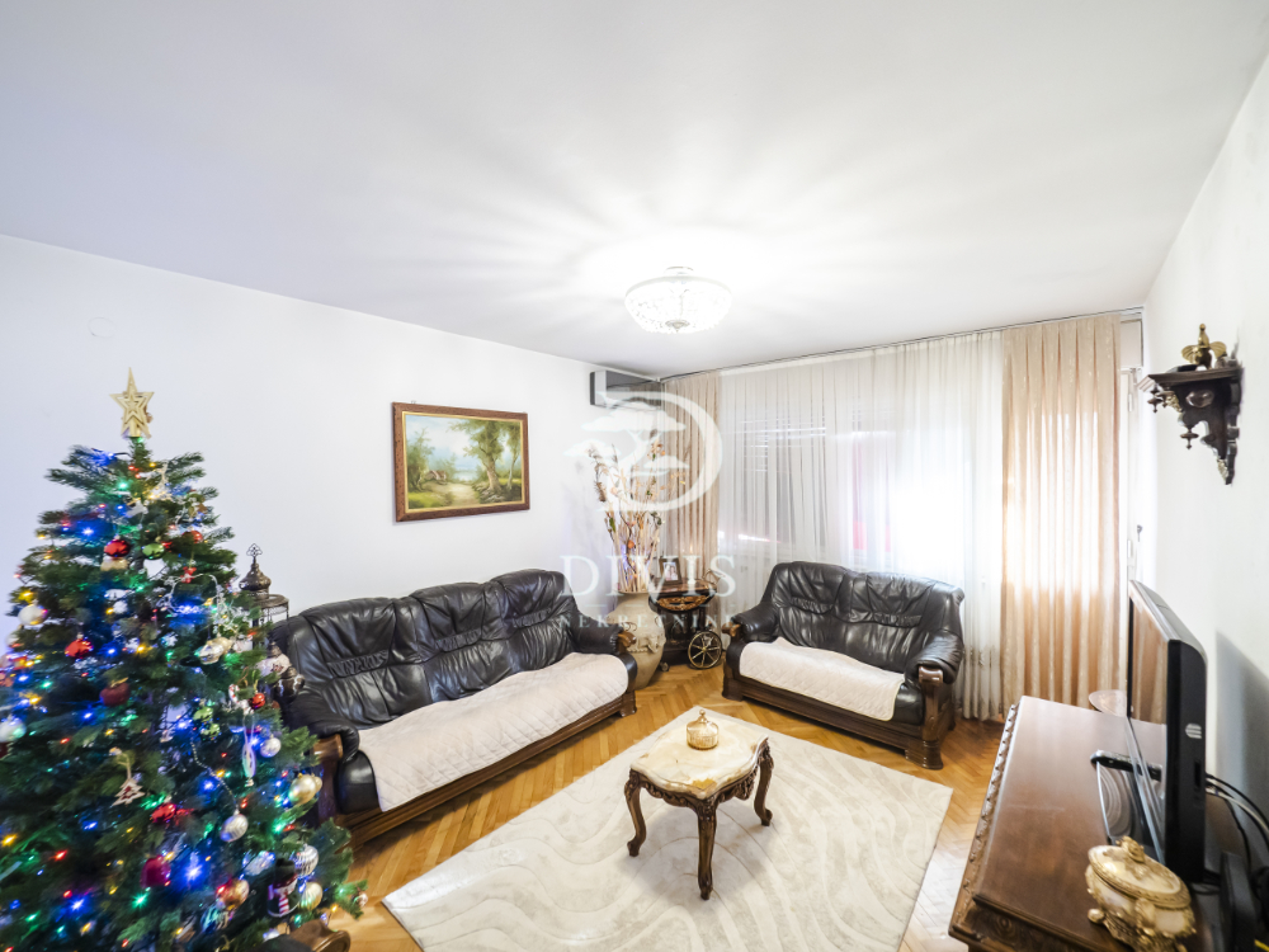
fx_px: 513
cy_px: 476
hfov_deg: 102.1
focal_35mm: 14
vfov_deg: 85.7
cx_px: 634
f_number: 4
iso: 400
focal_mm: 7
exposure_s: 1/20
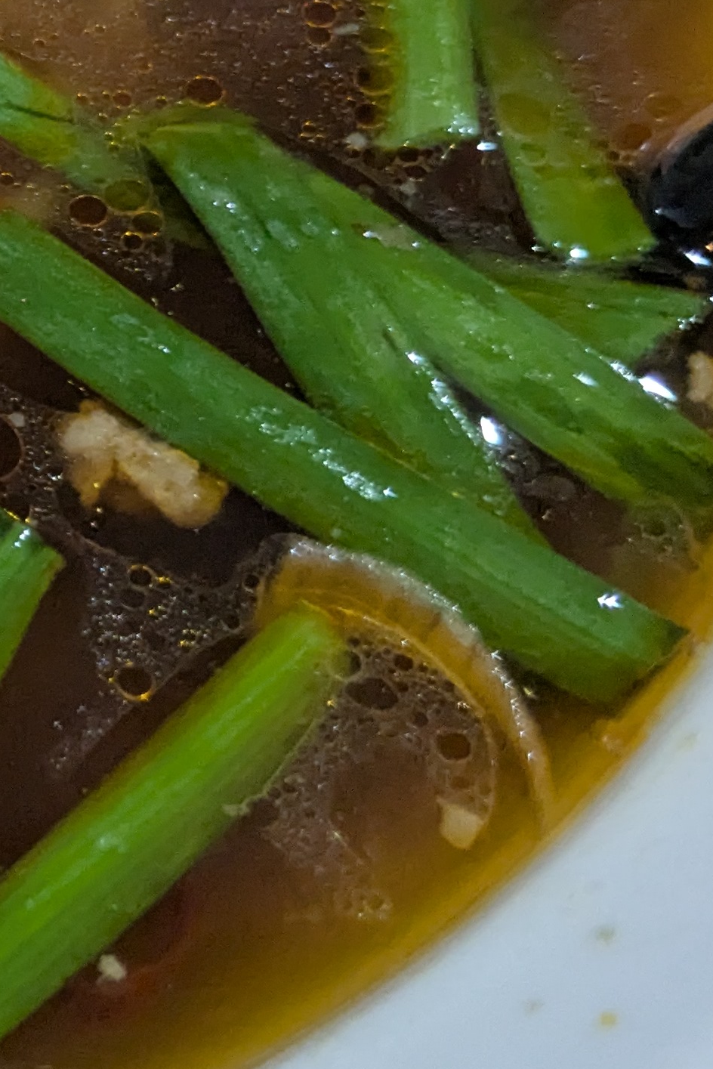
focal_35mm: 80
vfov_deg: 24.9
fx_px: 2375
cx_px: -412
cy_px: 184
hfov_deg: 15.5
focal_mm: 4.38
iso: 608
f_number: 1.73
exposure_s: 1/99.9
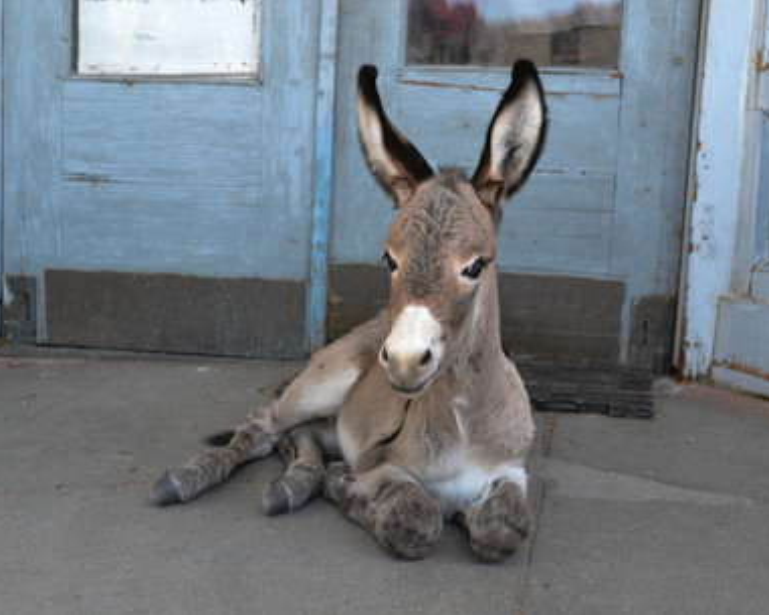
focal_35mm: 51
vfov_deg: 29.7
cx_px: 323
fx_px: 1161
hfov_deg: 36.6
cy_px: 308
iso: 400
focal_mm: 30
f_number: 5.6
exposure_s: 1/125
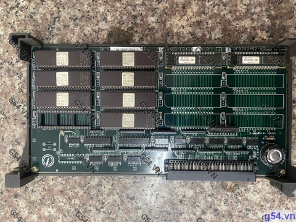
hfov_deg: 67.3
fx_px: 222
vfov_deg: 53.1
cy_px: 111
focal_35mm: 26
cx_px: 148
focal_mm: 4.2
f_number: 1.6
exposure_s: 1/43
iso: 500
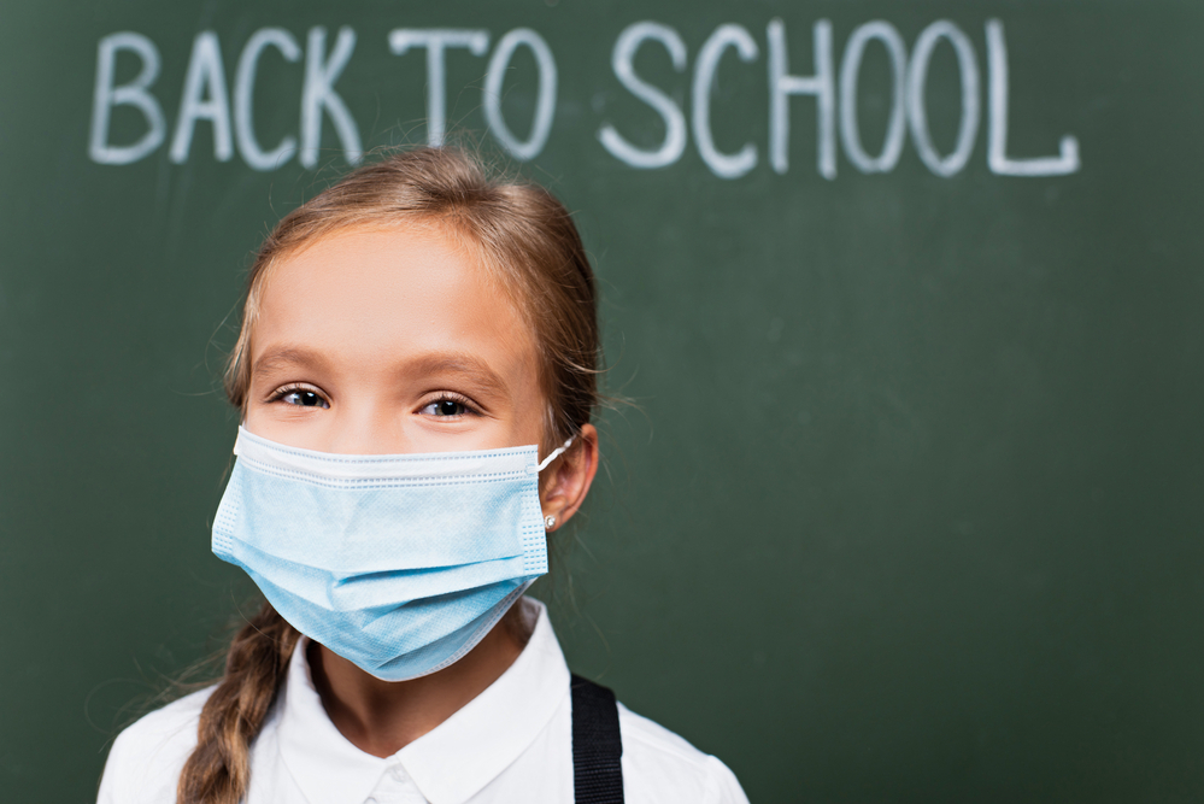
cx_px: 602
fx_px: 1171
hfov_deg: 54.4
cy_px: 402
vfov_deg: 37.9
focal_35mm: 35
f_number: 4
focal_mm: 35
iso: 100
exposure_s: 1/200
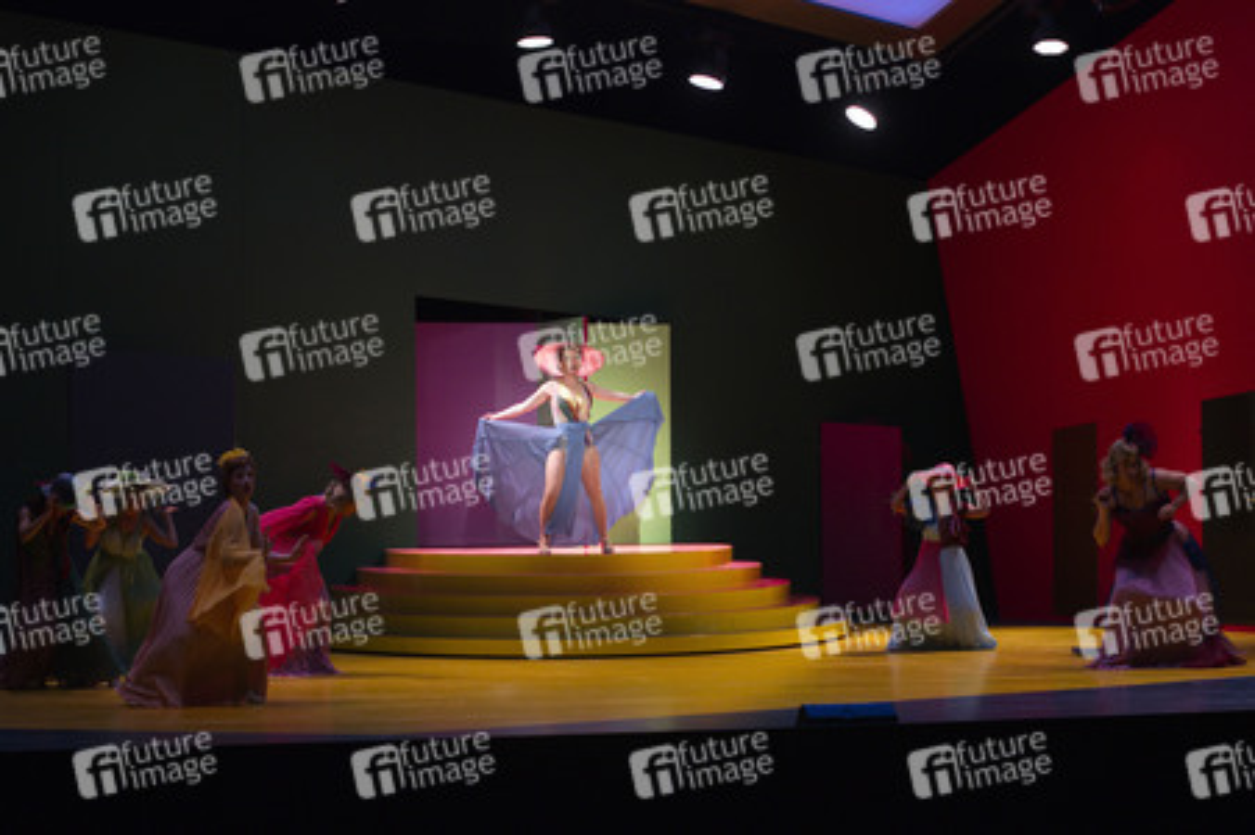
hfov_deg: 28.9
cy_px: 418
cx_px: 628
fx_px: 2438
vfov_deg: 19.4
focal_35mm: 70
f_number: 5
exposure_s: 1/250
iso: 1600
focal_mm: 70
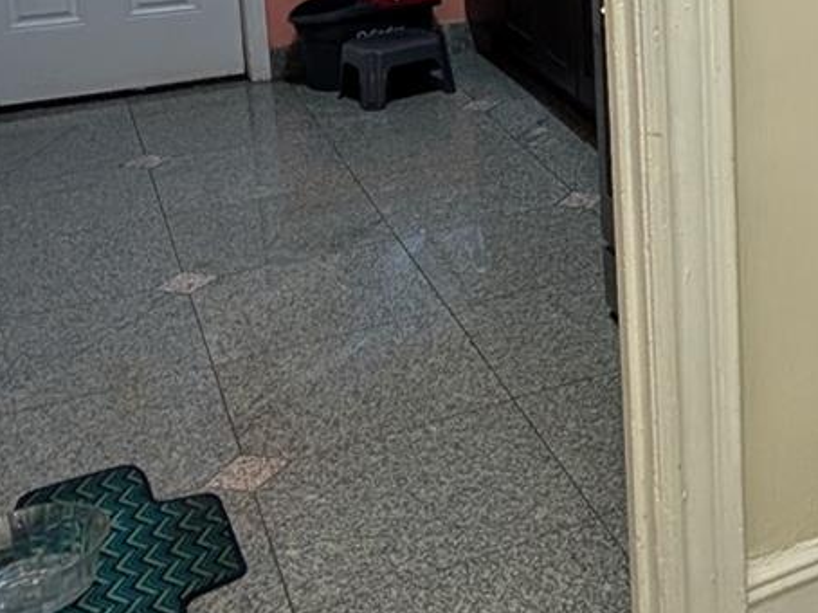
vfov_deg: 25.2
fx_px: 1275
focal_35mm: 54
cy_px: -47
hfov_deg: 31.0
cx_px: 933
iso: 147
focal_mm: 2.02
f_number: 1.7
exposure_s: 1/60
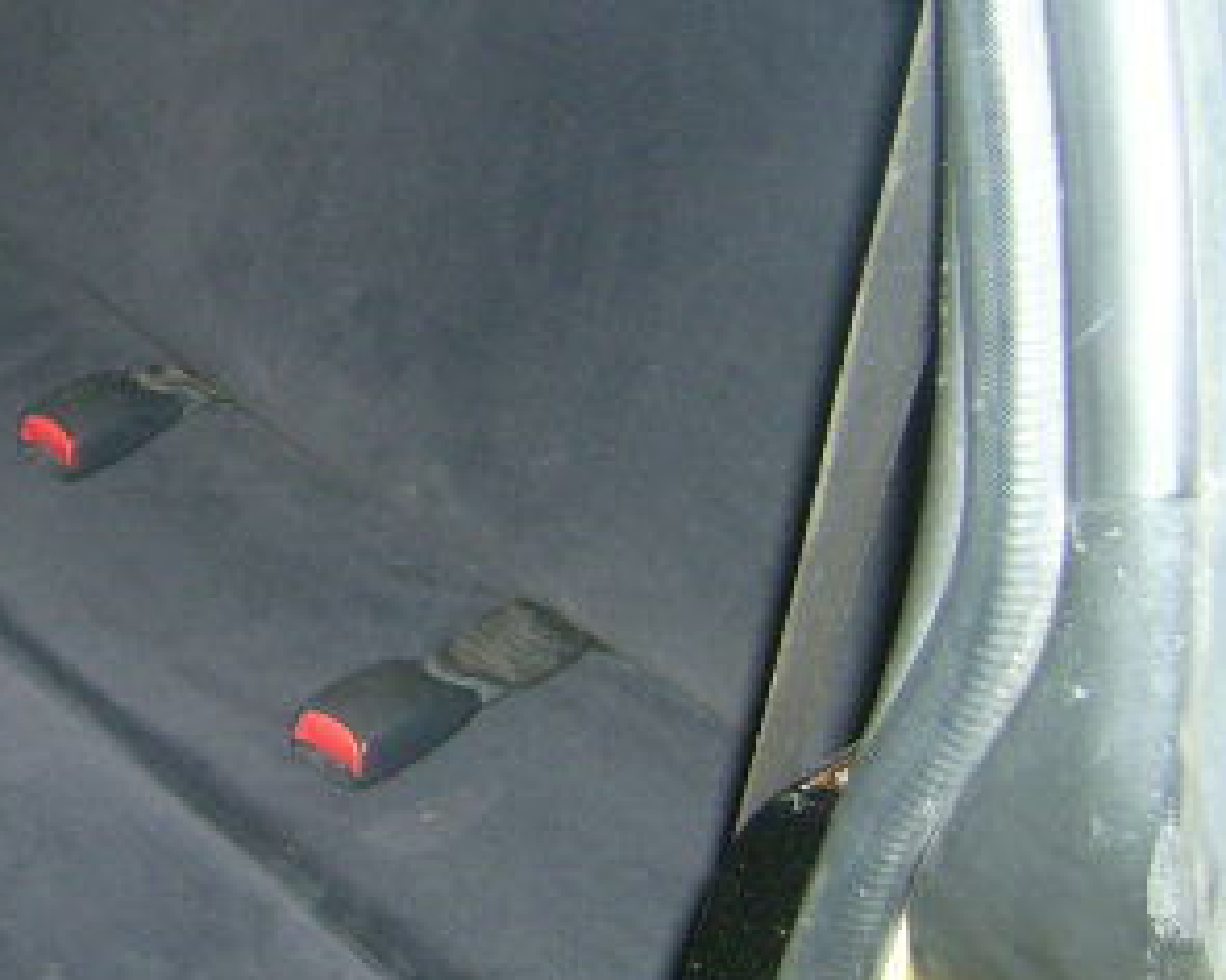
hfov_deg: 24.8
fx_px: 2685
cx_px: 83
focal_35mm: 74
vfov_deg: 20.6
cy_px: 299
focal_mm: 5.95
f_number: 2.8
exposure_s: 1/60
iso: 100
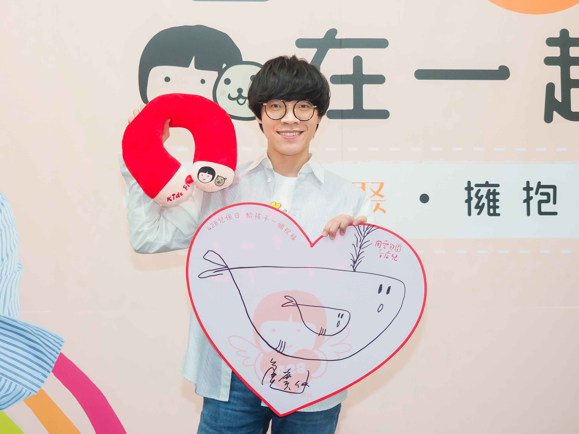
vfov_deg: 19.4
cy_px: 212
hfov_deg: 25.7
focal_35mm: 76
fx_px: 1271
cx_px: 308
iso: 1250
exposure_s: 1/100
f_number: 2.8
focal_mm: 34
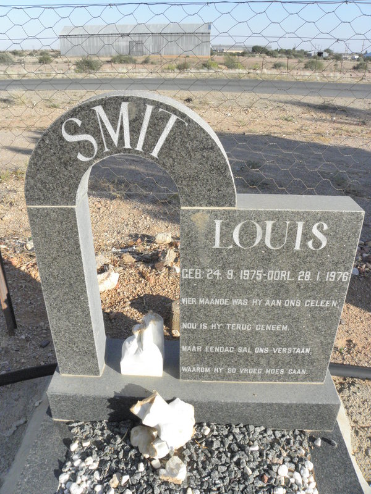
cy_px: 247
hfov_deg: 53.1
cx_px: 186
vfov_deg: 67.3
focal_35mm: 26
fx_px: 372
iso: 200
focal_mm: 4.6
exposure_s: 1/500
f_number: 6.3
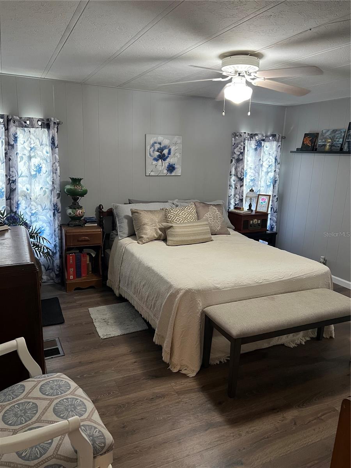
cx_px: 176
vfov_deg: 67.3
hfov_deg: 53.1
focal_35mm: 26
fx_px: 352
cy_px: 234
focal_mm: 5.7
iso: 400
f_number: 1.5
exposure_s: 1/60
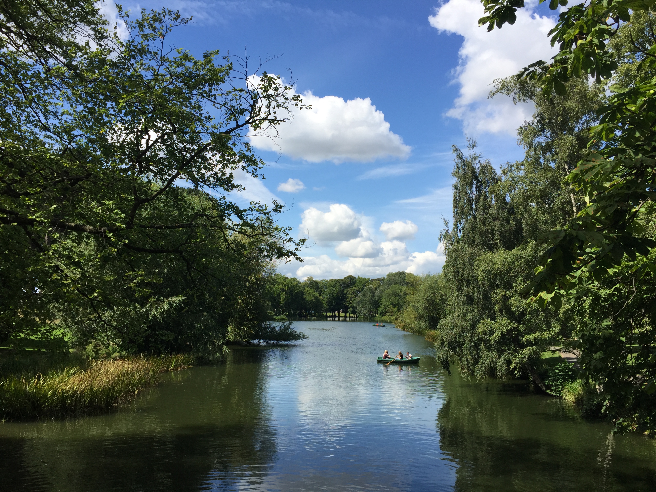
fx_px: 550
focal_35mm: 29
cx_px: 328
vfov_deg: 48.2
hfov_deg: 61.7
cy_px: 246
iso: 32
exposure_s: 1/2083
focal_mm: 4.15
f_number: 2.2
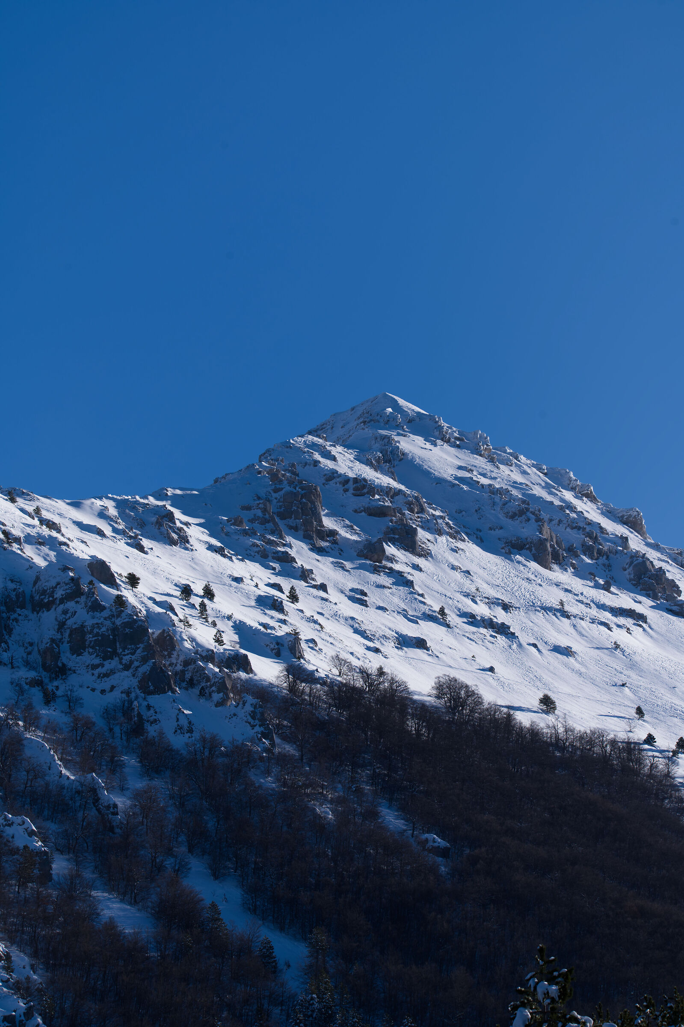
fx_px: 4277
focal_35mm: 150
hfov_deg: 9.1
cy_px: 514
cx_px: 342
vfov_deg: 13.7
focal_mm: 150
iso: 100
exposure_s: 1/500
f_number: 9
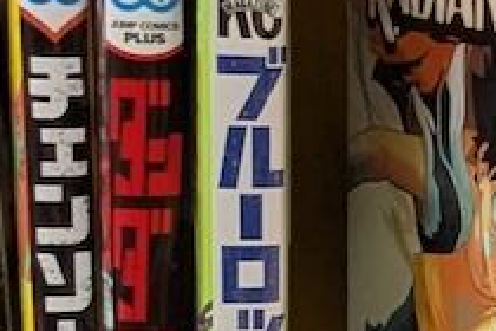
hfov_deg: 15.0
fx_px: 1722
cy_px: 301
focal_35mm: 125
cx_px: 781
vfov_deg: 10.9
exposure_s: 1/100
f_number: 2.2
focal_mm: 2.35
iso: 308
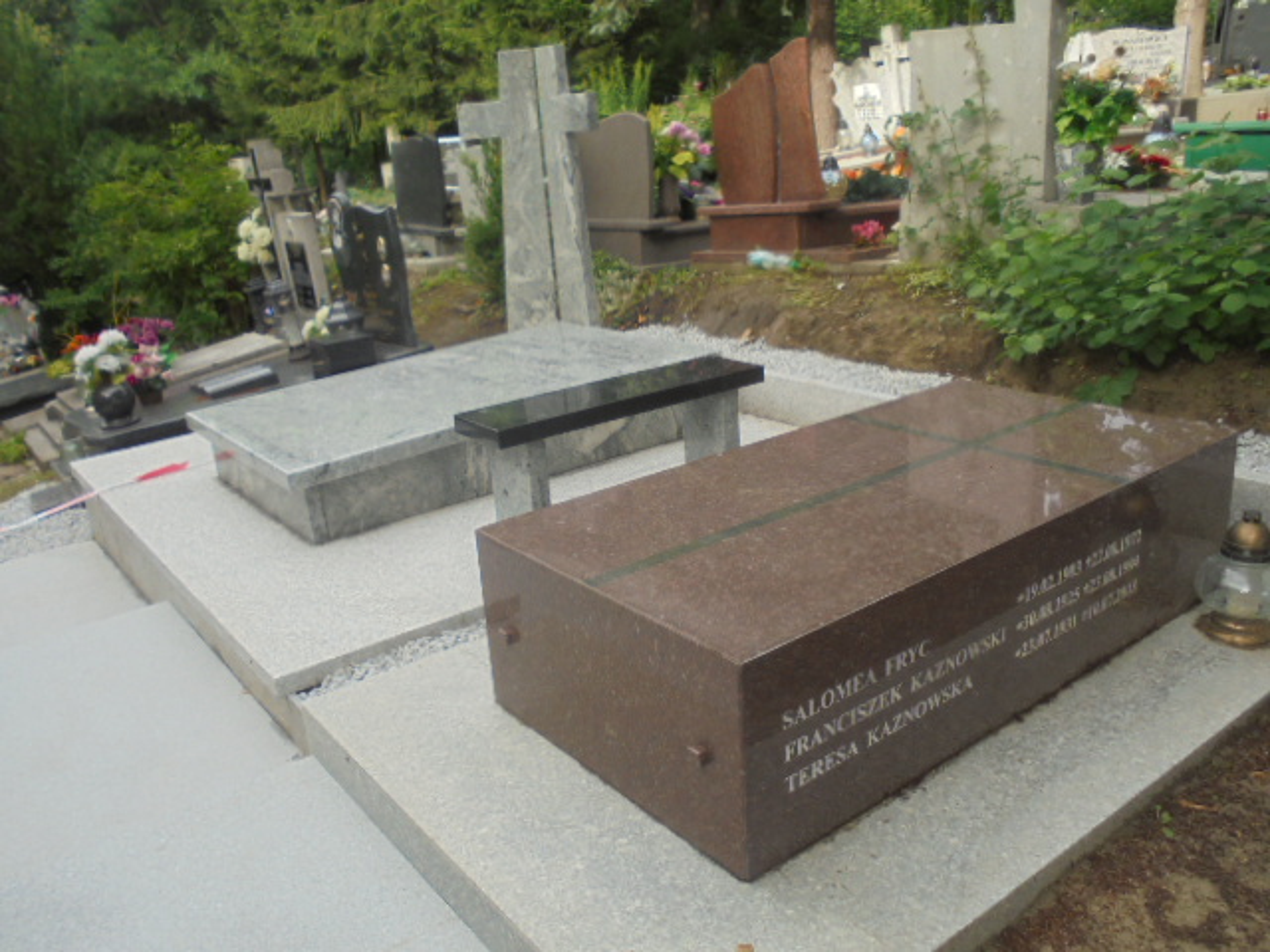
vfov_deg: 48.2
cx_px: 635
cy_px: 476
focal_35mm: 29
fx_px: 1064
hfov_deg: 61.7
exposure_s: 1/250
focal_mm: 5.3
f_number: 3.7
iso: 100
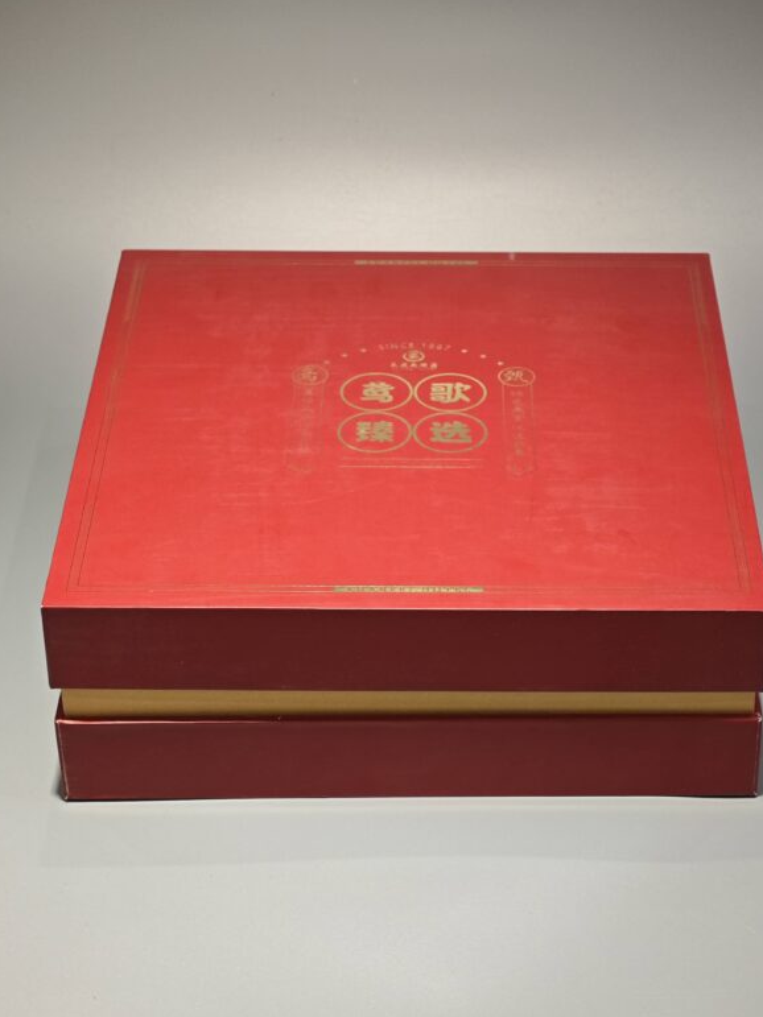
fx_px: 2440
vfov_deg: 23.6
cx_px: 407
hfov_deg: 17.8
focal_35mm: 83
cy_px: 548
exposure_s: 1/100
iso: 160
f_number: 2
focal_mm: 10.1
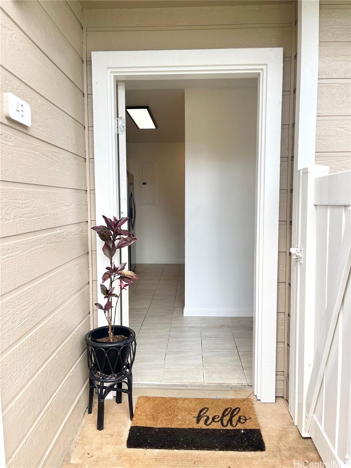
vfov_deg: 69.4
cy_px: 234
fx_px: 338
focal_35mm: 25
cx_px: 176
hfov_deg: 54.9
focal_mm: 5.1
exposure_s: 1/894
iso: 32
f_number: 1.6
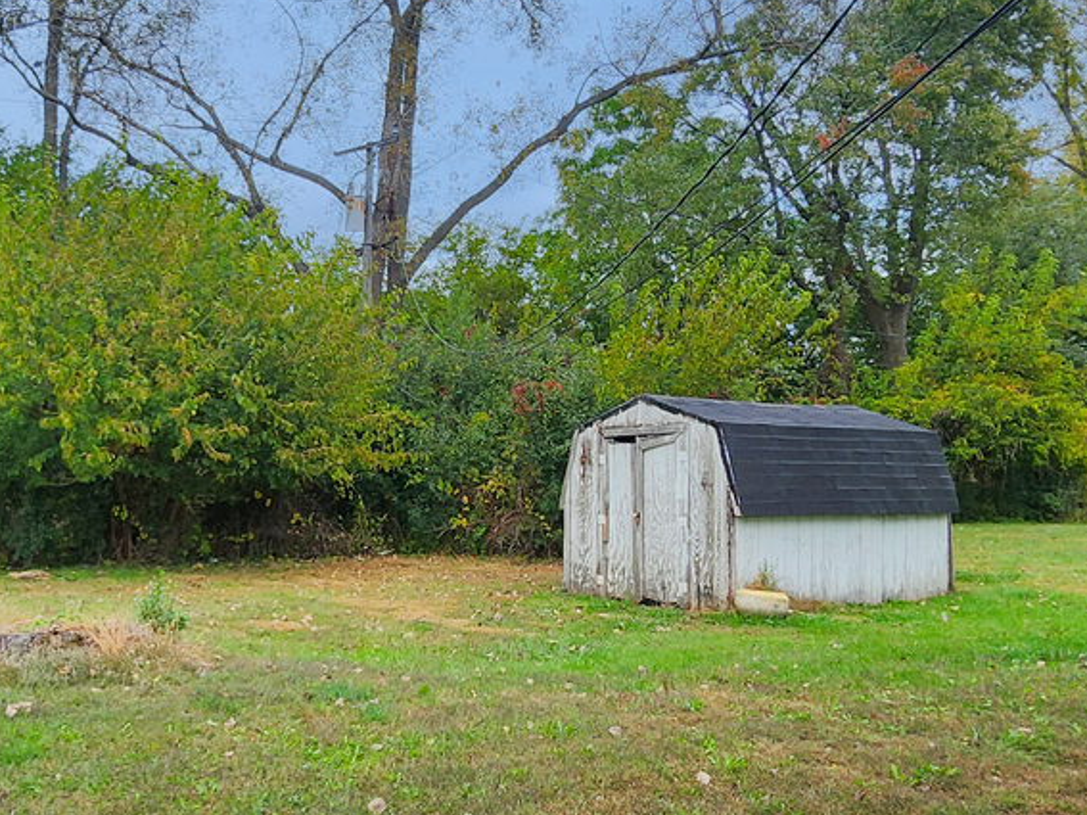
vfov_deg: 42.9
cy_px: 439
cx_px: 288
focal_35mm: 33
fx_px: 1036
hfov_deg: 53.2
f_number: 2.2
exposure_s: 1/579
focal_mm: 2.2
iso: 50
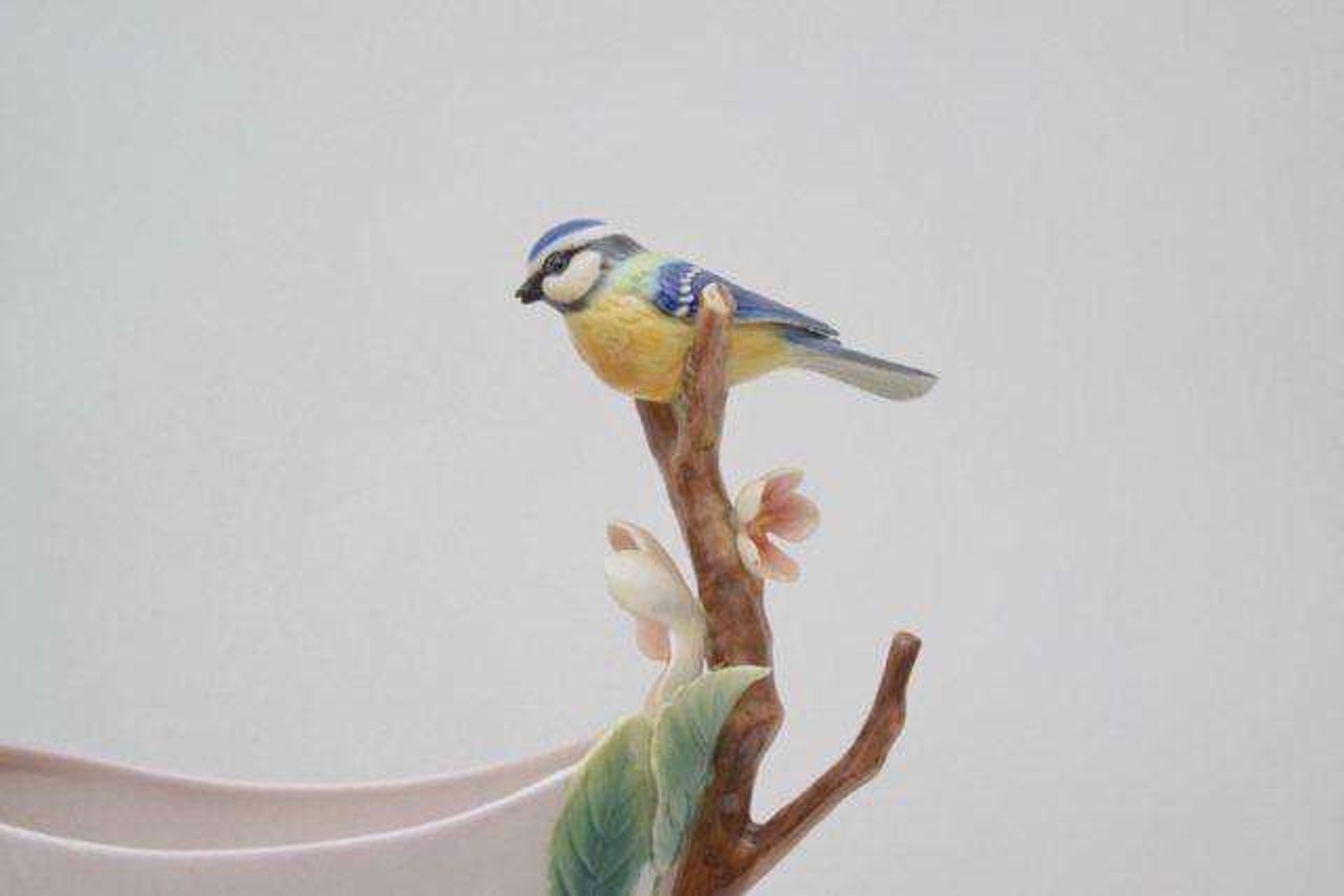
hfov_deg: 24.6
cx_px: 672
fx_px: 3080
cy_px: 448
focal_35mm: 82
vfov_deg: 16.6
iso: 800
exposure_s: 1/125
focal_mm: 55
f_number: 5.6
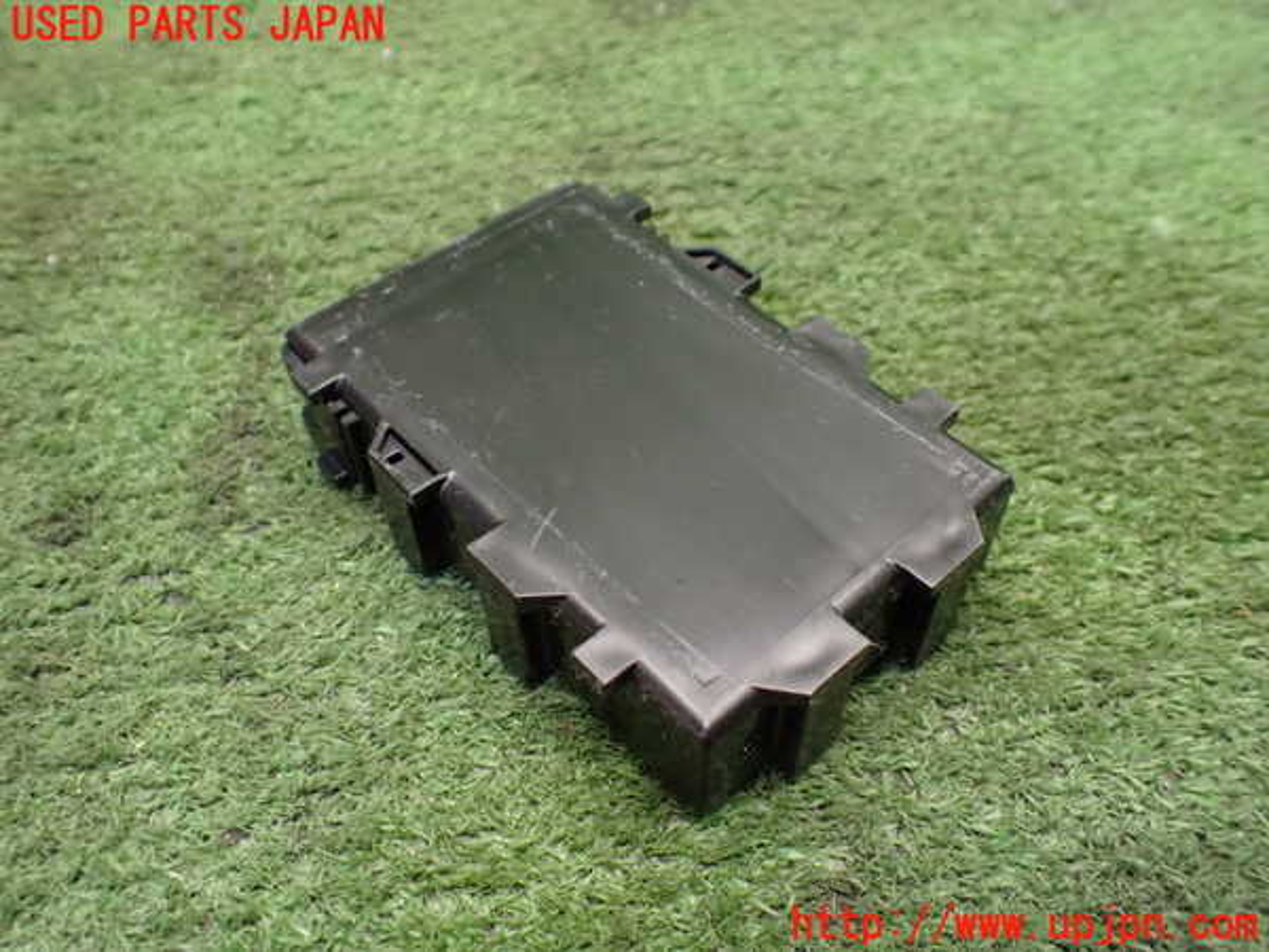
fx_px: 1100
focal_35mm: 30
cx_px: 634
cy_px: 476
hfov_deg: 60.0
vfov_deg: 46.8
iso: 800
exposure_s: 1/60
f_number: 2.3
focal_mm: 5.4
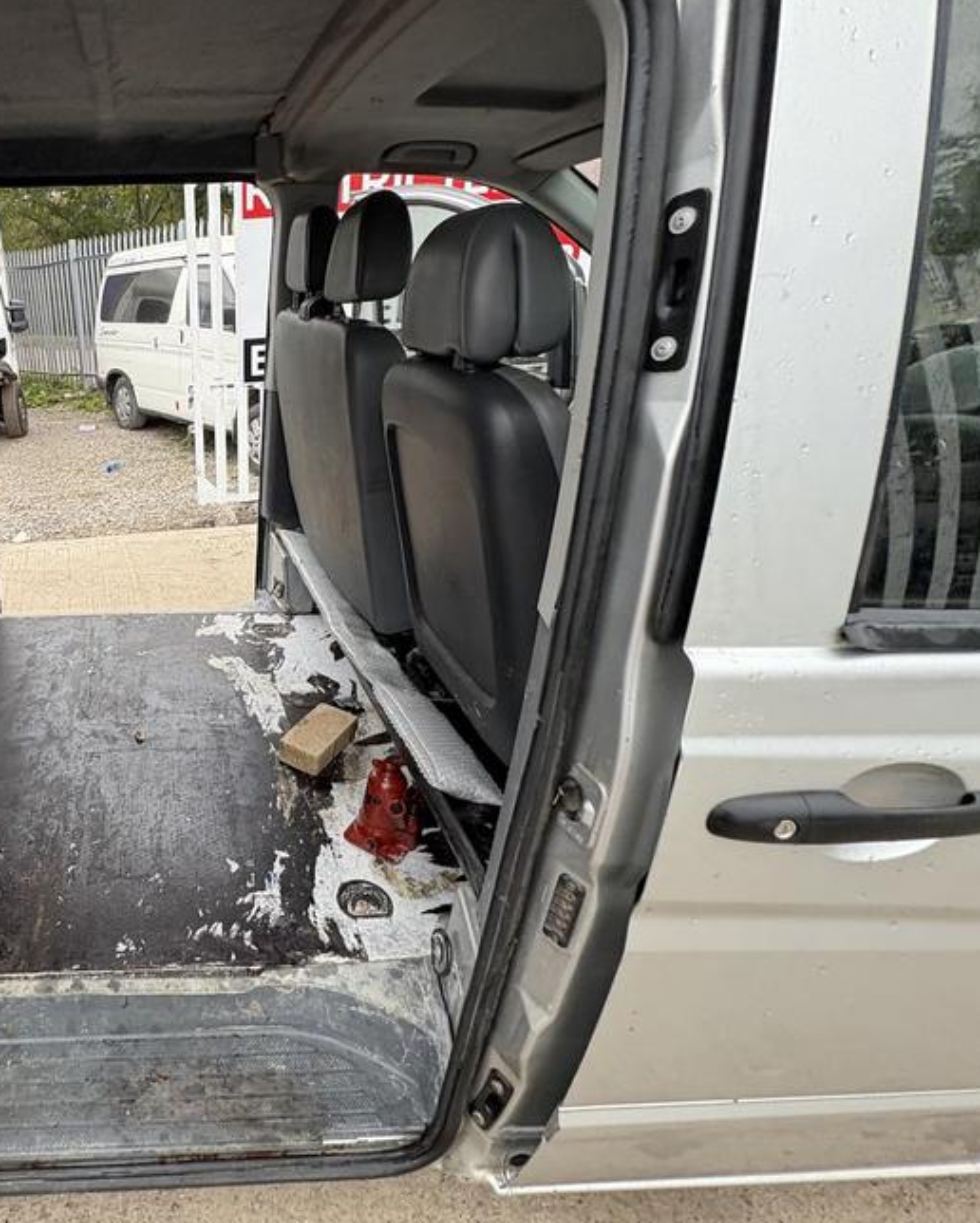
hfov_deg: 62.9
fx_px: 688
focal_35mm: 19
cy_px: 598
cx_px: 156
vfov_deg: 83.2
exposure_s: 1/99
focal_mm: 2.22
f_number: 2.2
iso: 80
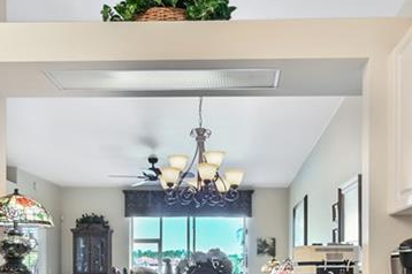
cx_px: 211
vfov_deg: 30.2
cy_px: 296
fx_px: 457
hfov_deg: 48.5
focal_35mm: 40
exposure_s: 1
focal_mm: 14
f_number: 11
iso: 125
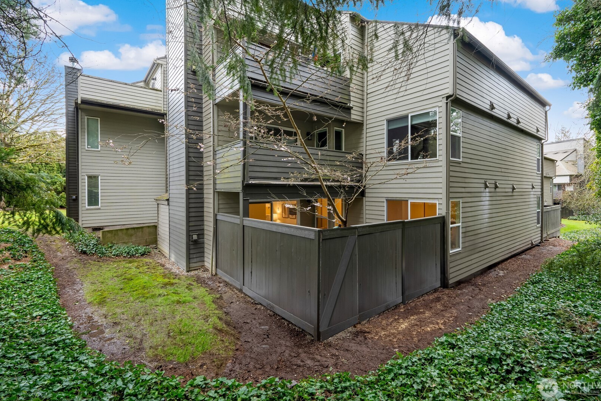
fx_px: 284
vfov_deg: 70.4
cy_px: 189
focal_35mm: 17
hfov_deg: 93.2
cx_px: 311
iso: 250
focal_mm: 16
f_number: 9
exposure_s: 1/13
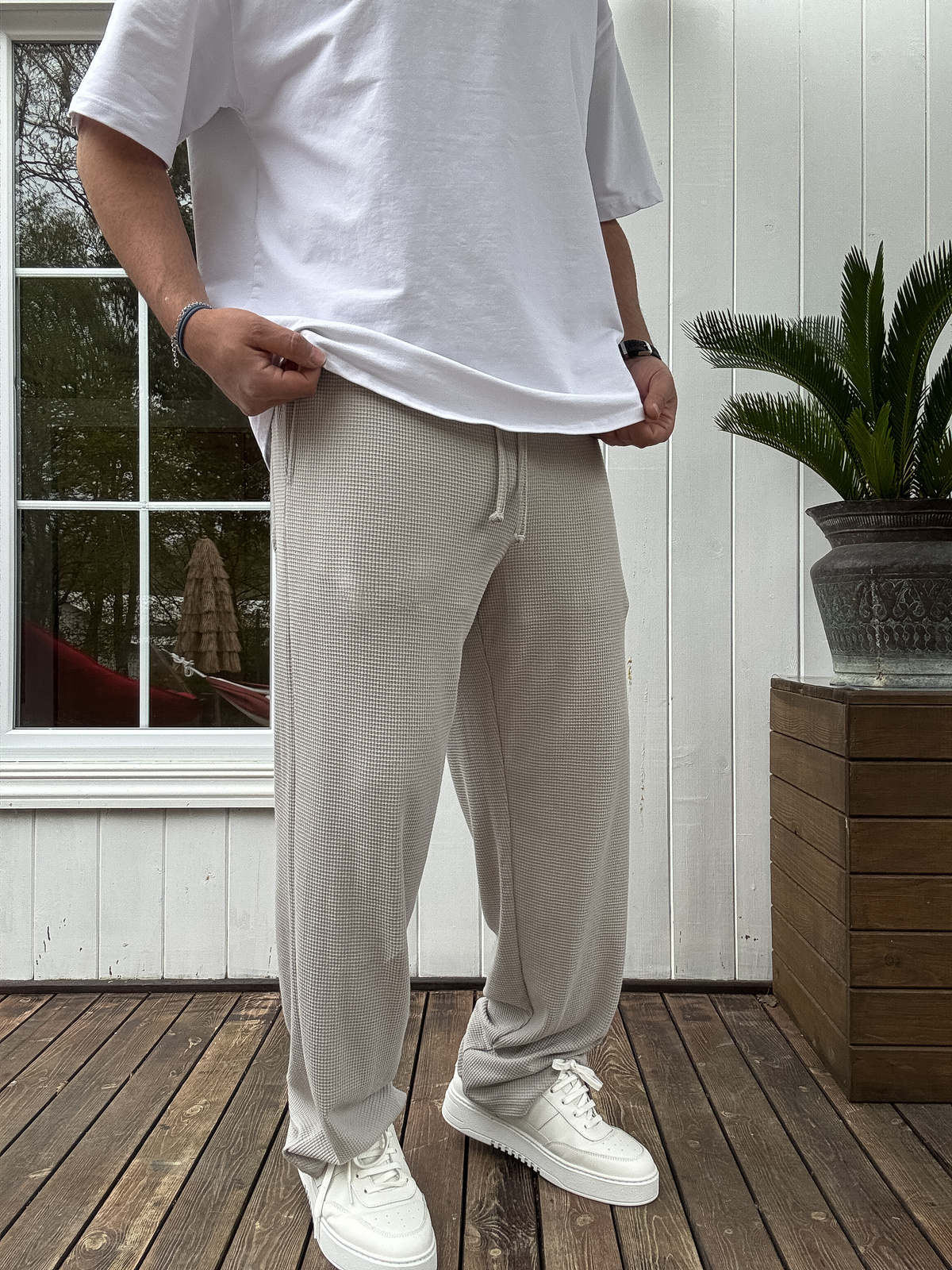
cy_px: 635
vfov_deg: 60.0
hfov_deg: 46.8
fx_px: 1100
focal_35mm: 30
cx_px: 476
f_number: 1.9
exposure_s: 1/250
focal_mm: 2.69
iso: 25
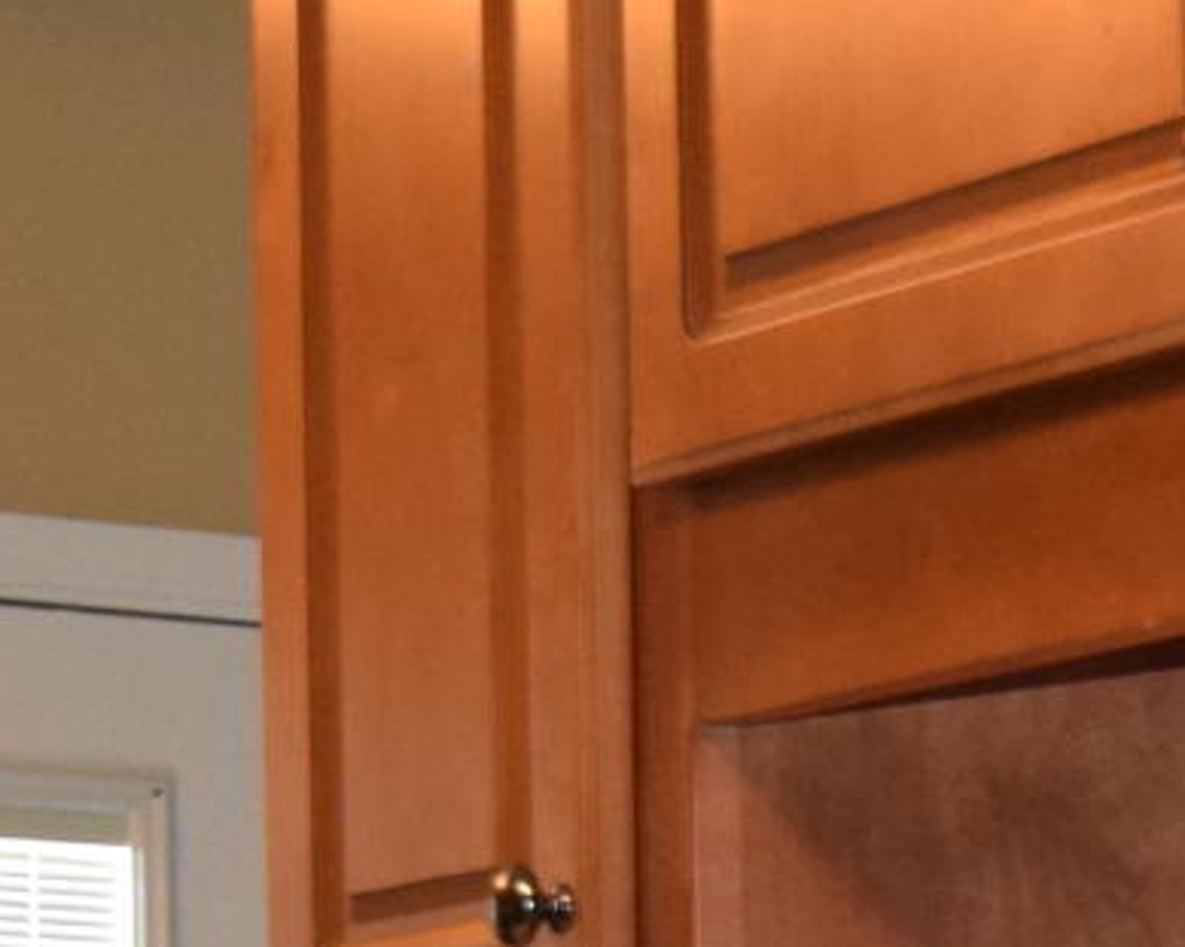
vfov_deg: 6.9
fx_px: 7609
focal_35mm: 217
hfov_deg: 8.8
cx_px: 1517
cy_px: 1870
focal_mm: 20
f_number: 4
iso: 1100
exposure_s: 1/60
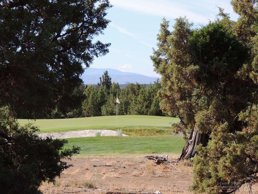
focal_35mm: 135
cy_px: 97
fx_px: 1006
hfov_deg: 14.6
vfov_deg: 11.0
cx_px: 129
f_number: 4.3
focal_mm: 24
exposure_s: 1/500
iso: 100
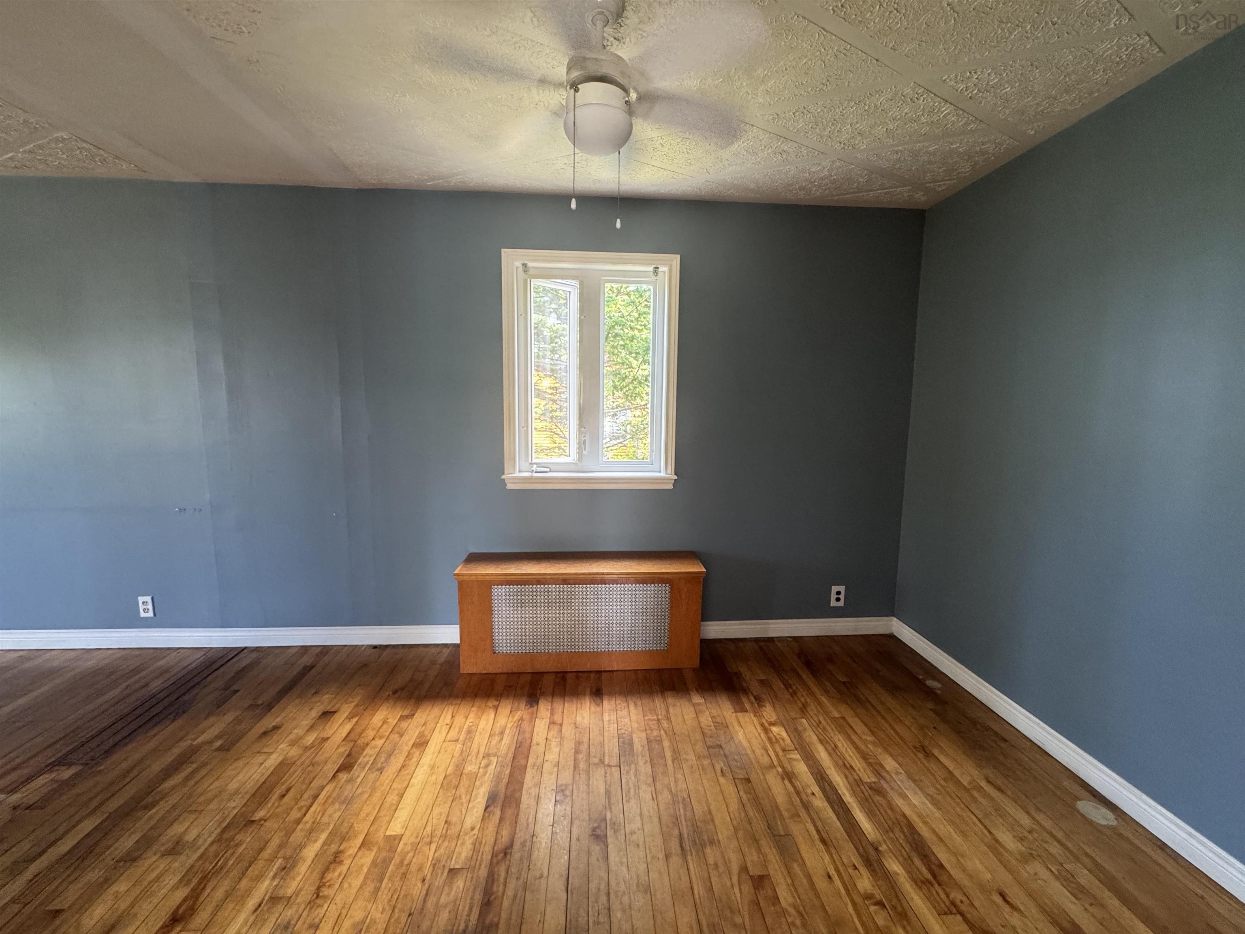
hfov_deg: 102.1
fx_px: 504
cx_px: 622
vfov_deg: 85.7
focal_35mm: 14
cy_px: 467
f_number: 2.2
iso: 320
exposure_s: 1/60
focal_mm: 2.22
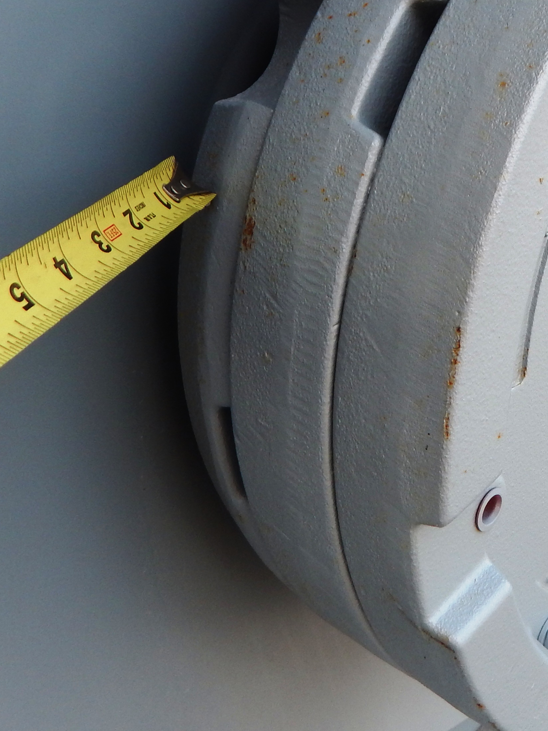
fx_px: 971
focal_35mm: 46
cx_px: 542
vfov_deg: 40.9
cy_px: 264
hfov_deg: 29.5
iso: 125
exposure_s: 1/50
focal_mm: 4
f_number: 3
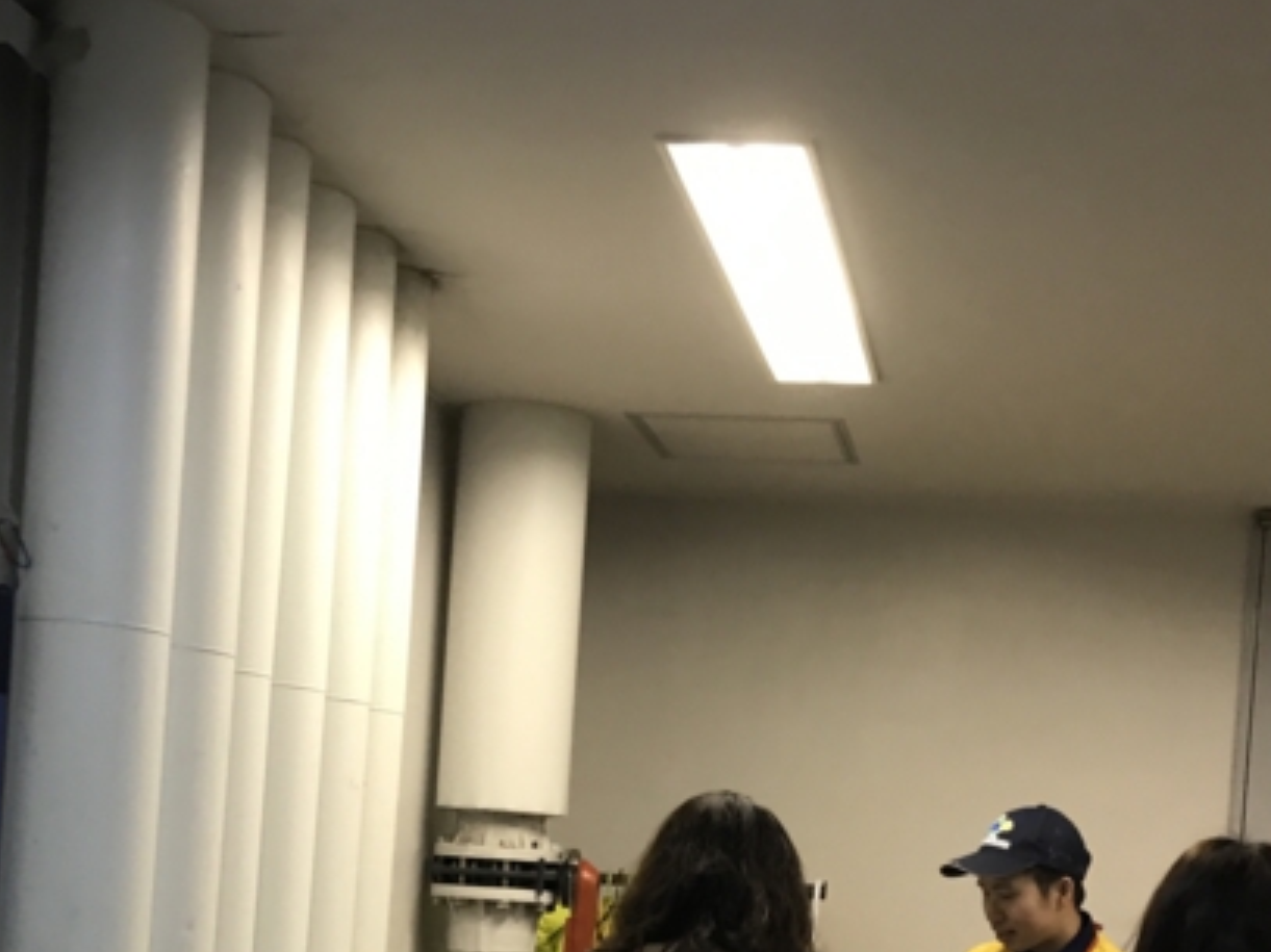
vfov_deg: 25.5
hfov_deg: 34.9
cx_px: 600
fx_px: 2019
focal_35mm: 55
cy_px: 899
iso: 40
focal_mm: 3.99
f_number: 1.8
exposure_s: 1/15
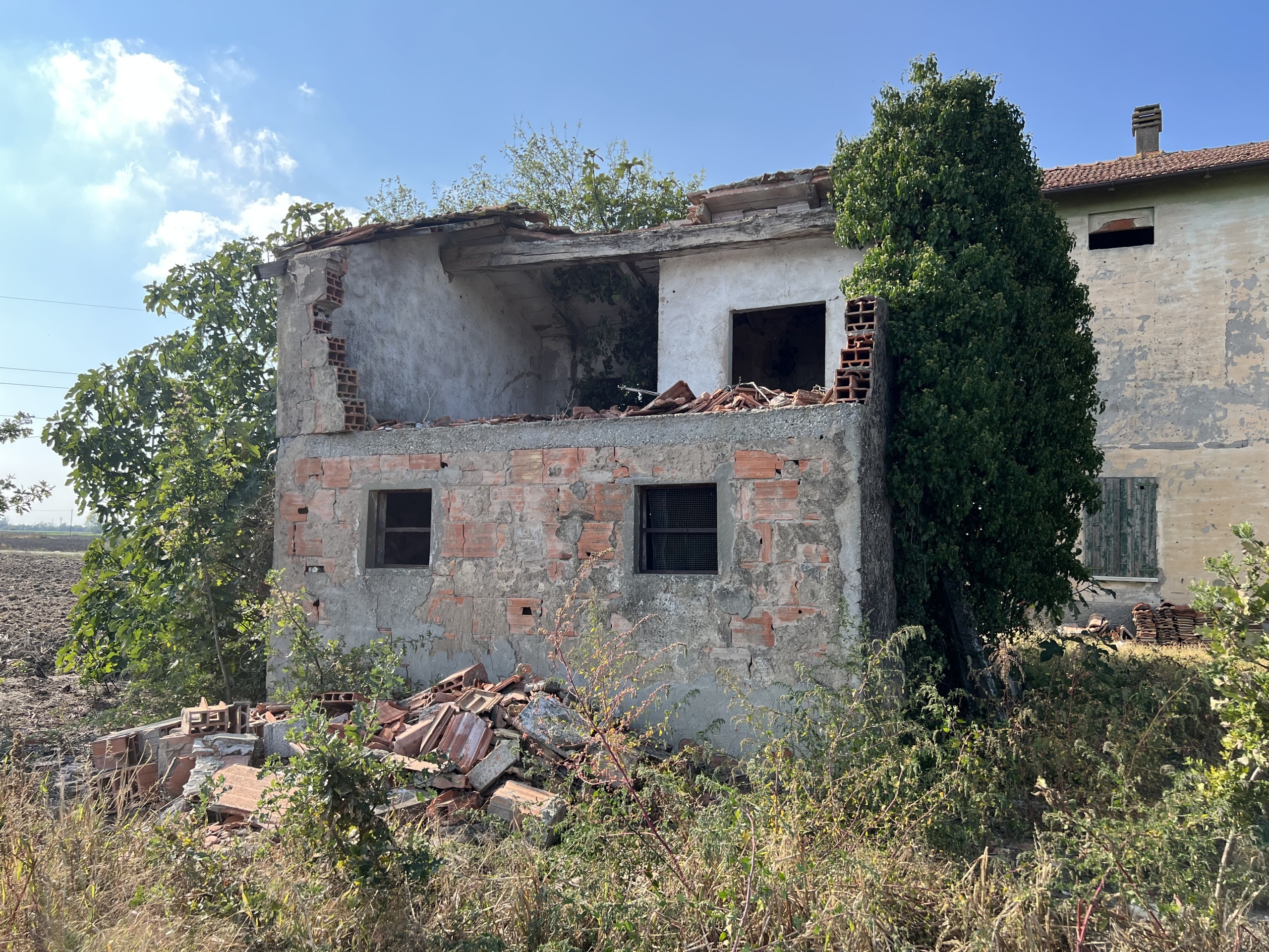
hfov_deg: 67.3
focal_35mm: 26
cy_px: 476
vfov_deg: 53.1
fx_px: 953
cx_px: 634
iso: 50
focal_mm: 5.7
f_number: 1.5
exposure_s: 1/1808
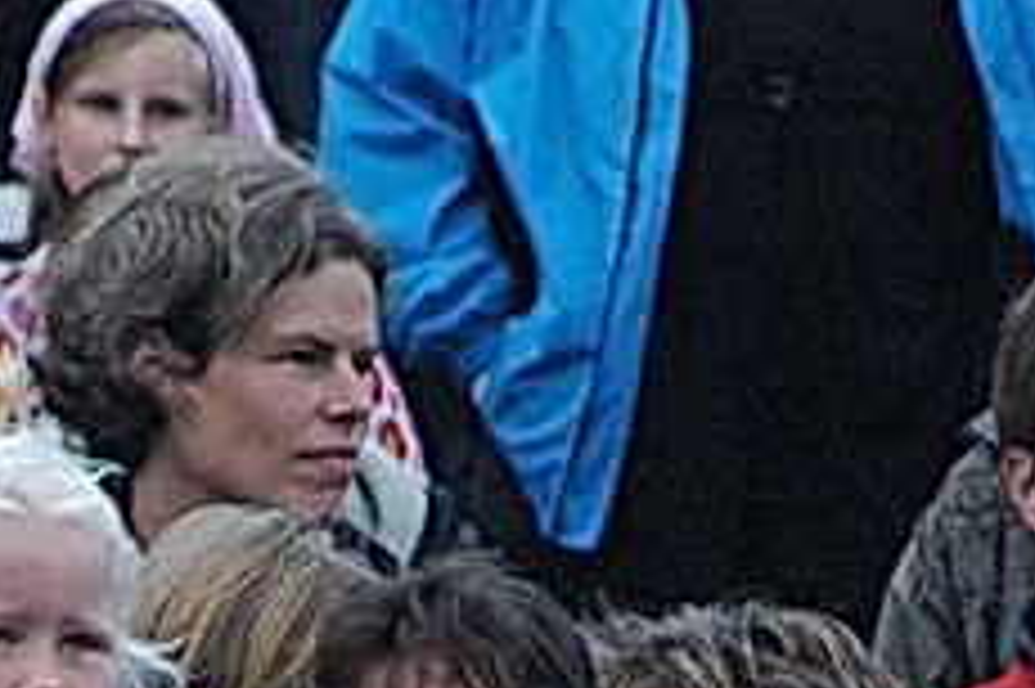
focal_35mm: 1568
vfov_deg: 0.9
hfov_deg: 1.3
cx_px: 387
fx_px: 45046
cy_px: 1605
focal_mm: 200
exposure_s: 1/750
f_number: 8
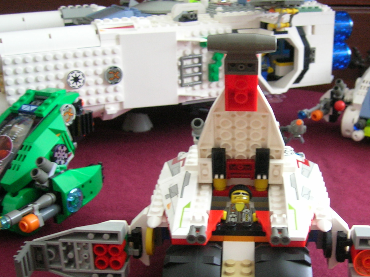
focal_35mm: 52
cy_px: 185
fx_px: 555
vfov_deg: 27.8
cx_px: 244
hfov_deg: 36.5
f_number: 2.9
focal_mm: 5.7
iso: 105
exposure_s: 1/3.9
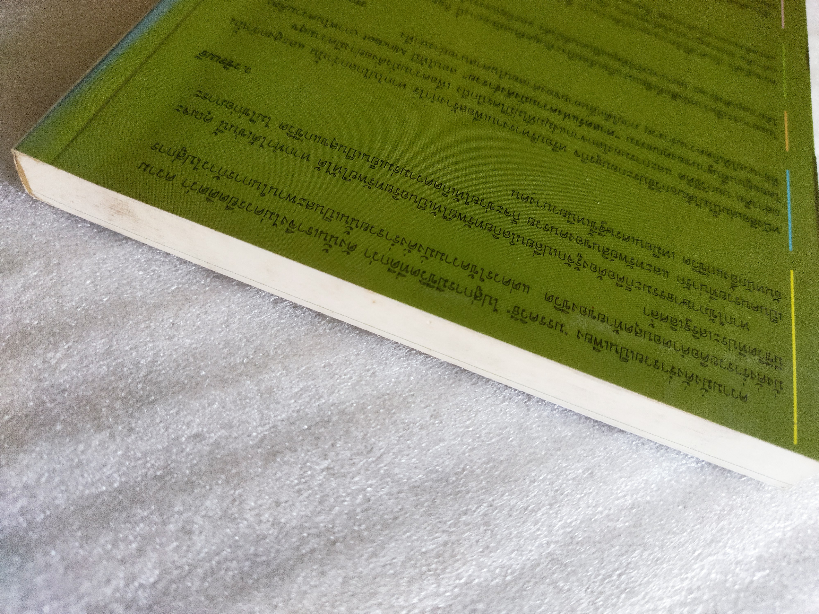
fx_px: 639
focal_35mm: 27
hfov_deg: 65.3
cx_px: 410
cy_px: 307
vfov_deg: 51.4
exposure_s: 1/60
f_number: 1.79
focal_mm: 4.71
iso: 481
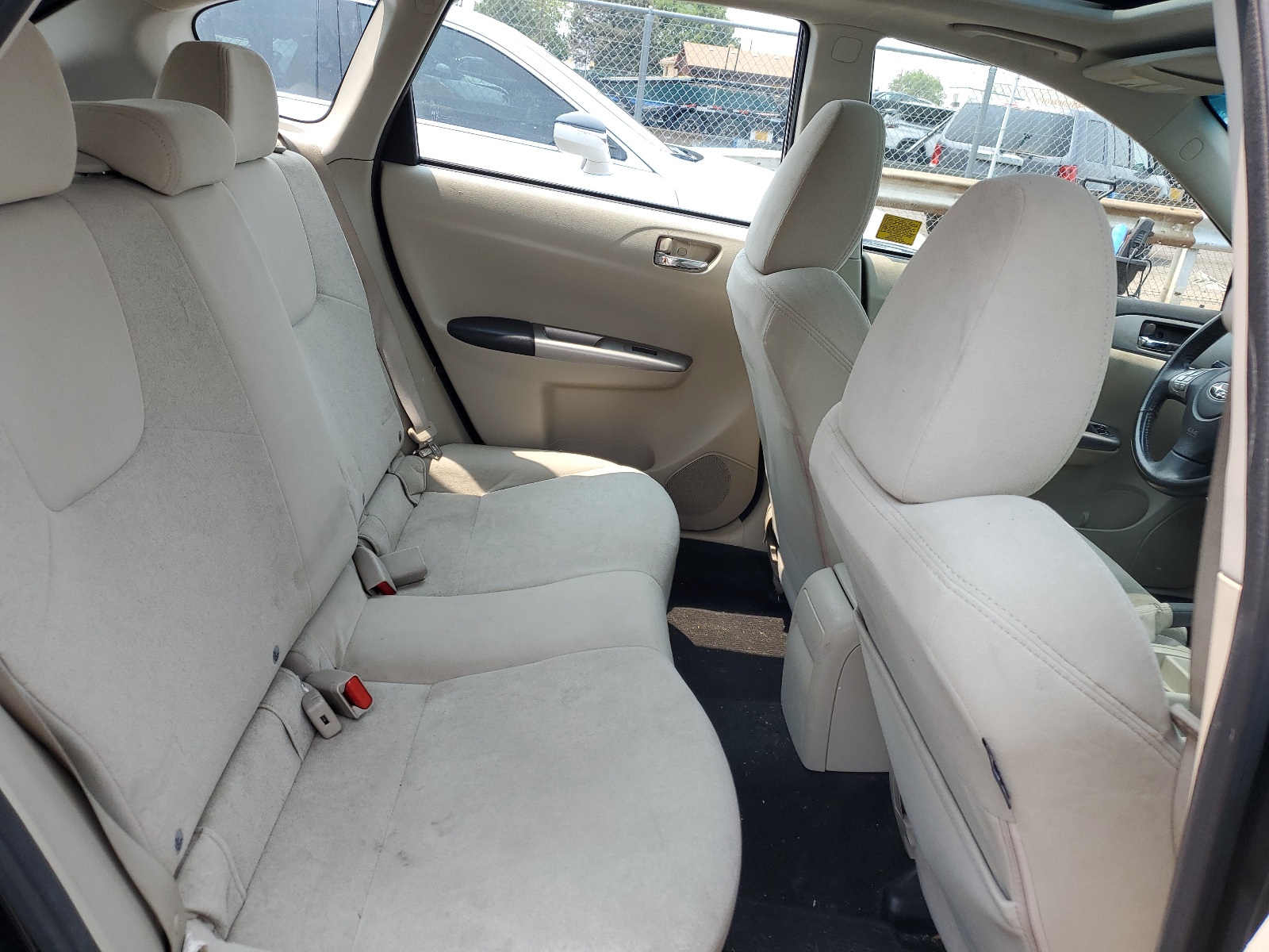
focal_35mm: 26
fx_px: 953
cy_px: 476
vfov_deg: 53.1
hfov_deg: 67.3
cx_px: 634
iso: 50
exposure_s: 1/625
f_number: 1.5
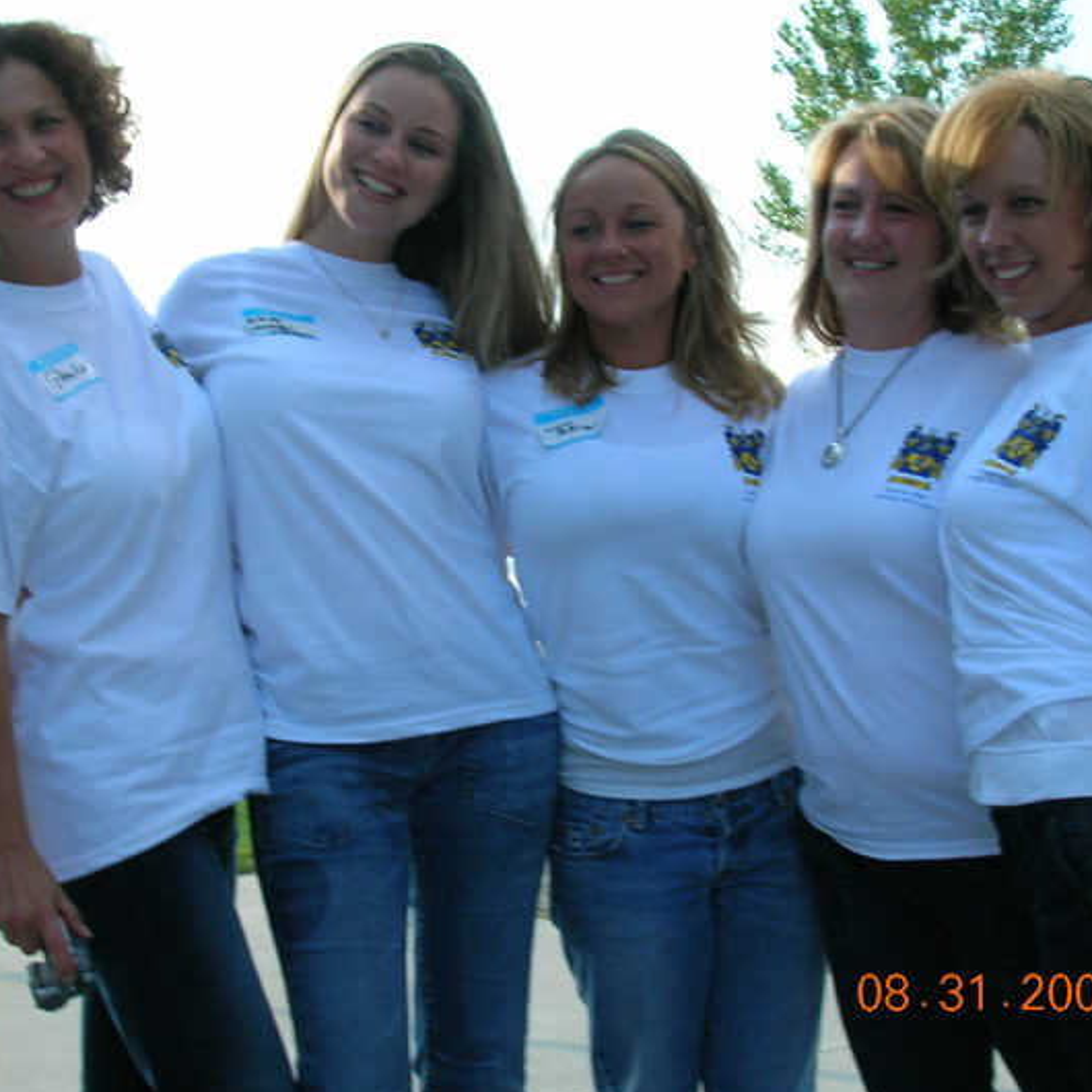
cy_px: 553
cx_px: 490
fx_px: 2141
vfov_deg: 28.6
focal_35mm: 60
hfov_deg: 28.6
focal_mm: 8.4
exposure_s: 1/75.3
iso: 50
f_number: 5.6
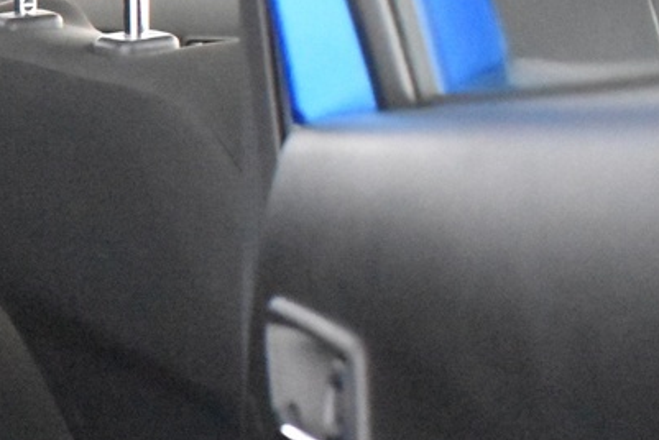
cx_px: -434
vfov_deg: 12.6
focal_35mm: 109
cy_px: 268
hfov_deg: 16.4
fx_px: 1997
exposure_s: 1/60
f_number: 3.5
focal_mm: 18
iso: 12800
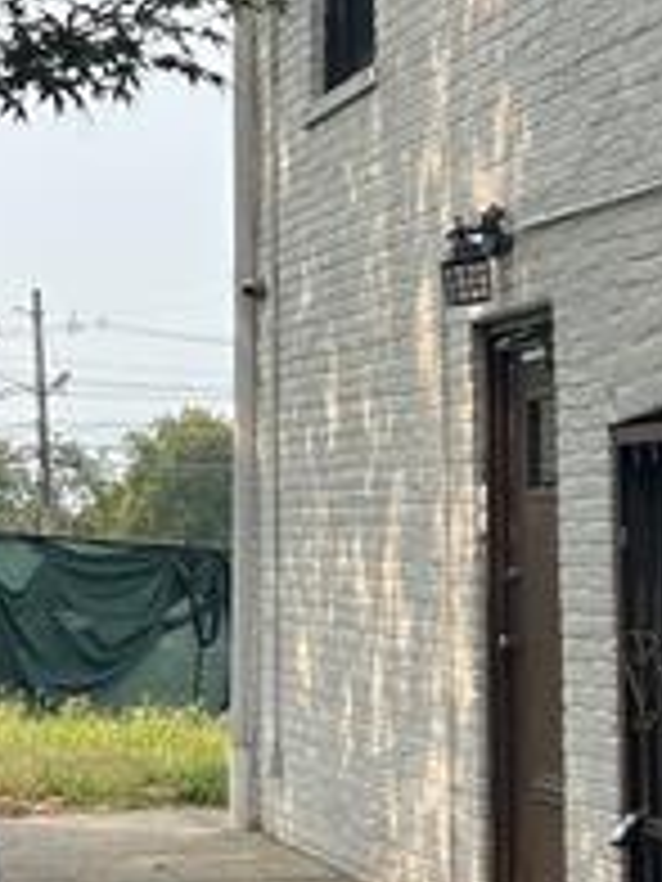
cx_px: 257
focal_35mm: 102
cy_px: 346
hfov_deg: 14.5
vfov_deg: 19.2
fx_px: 2601
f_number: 1.5
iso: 50
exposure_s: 1/2457
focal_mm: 5.7
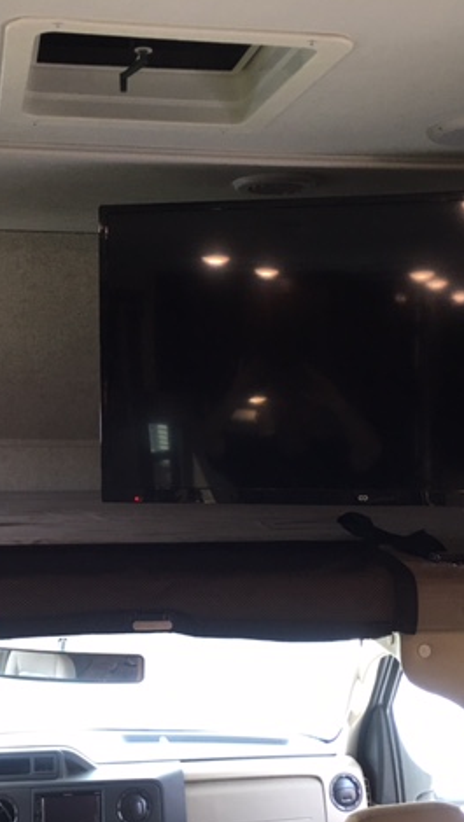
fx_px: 939
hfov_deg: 27.4
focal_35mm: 43
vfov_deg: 47.3
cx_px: 121
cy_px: 411
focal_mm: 4.15
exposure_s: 1/30
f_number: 2.2
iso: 40
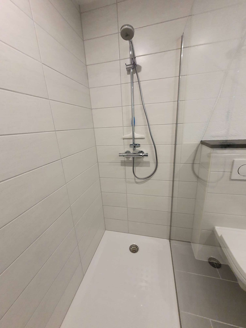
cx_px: 123
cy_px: 164
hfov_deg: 89.9
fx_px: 123
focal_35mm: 13
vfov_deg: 106.2
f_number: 2.2
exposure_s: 1/50
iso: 320
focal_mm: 1.8
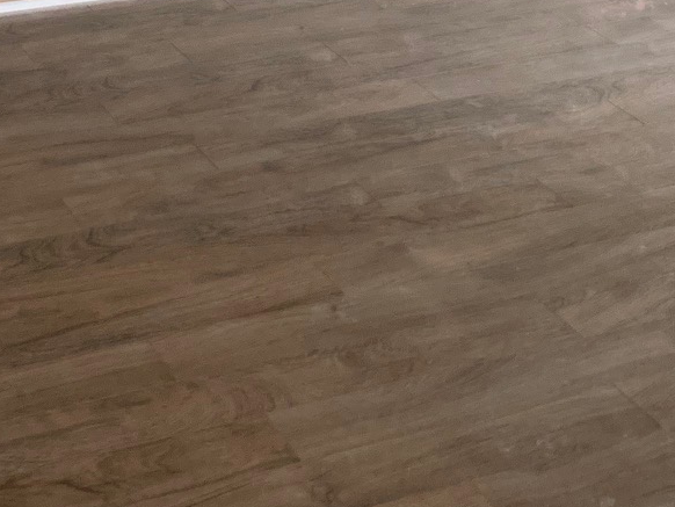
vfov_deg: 15.4
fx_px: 1756
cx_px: 268
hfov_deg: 21.7
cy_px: -215
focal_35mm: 90
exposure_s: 1/60
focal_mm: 4.25
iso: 250
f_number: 1.8
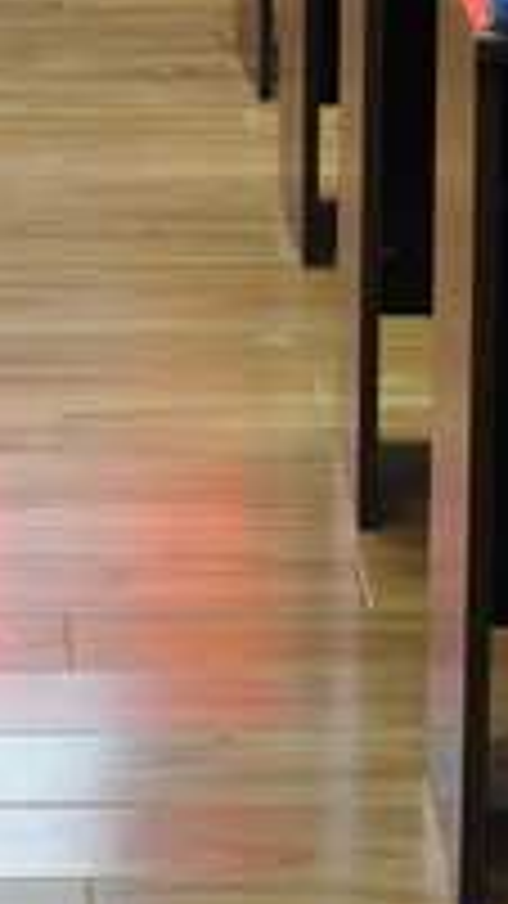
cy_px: -351
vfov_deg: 11.4
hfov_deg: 6.6
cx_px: 108
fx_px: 4384
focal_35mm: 183
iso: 800
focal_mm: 26
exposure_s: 1/30
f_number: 4
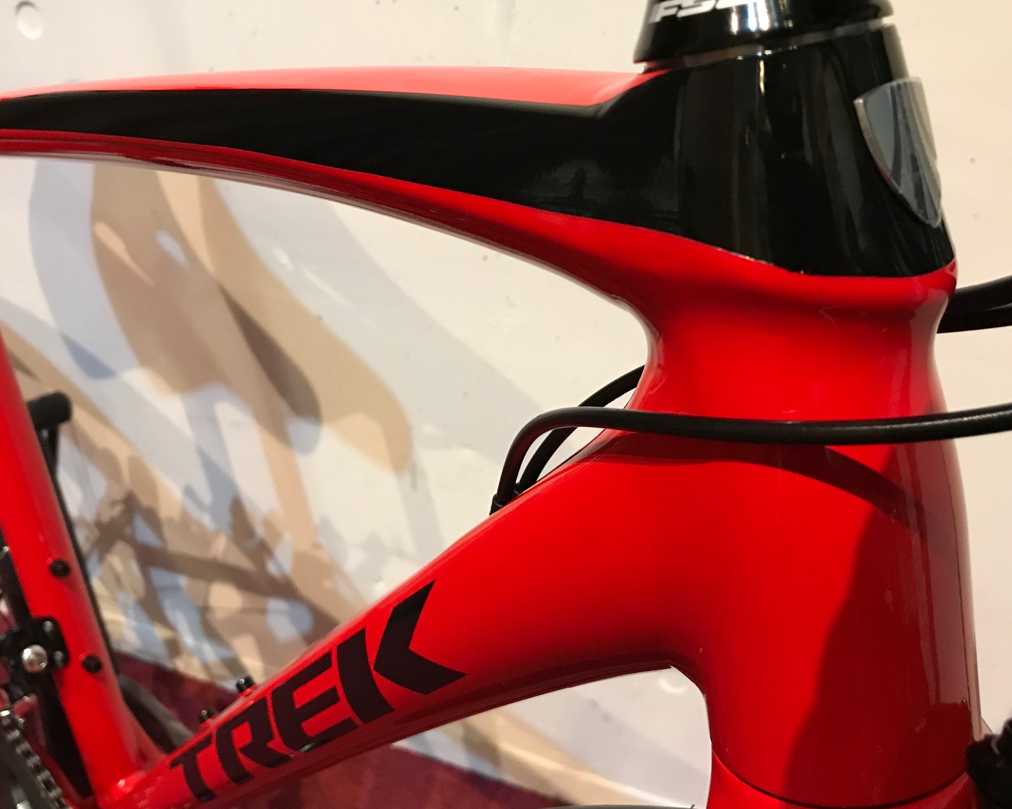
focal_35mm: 34
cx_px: 533
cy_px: 388
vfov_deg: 43.3
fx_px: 1018
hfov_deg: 52.8
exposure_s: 1/14
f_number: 1.8
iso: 100
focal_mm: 3.99
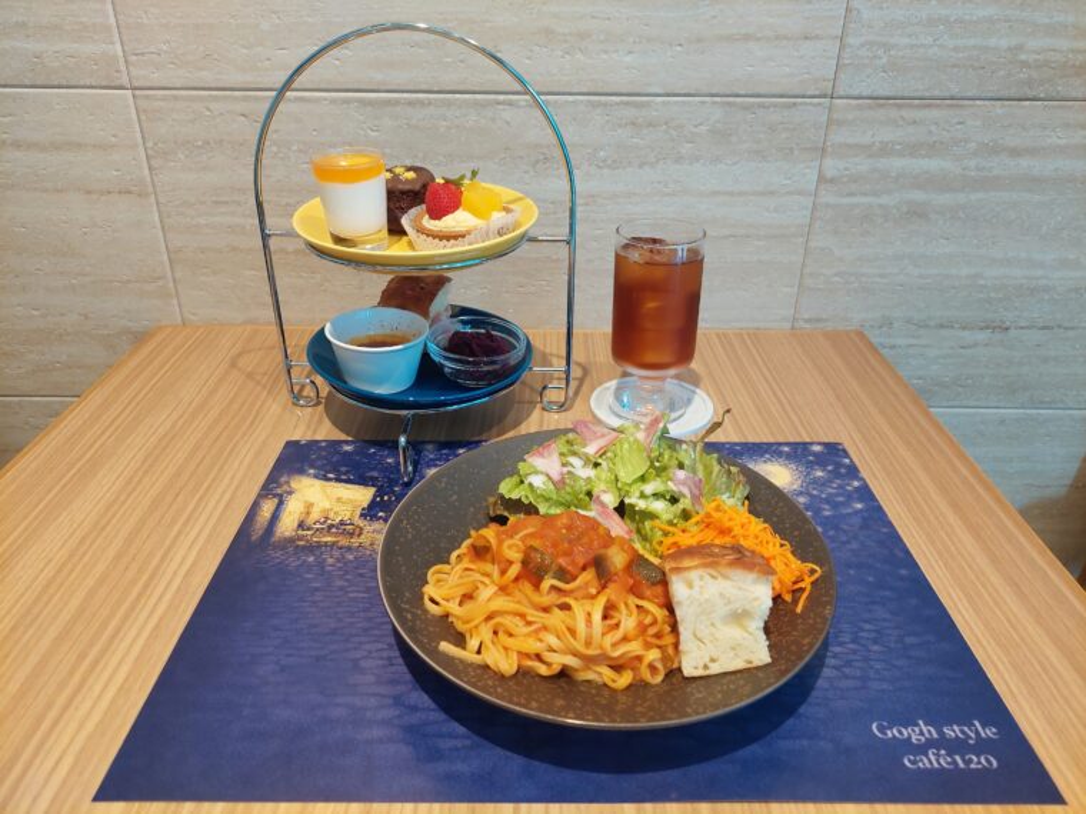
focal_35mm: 24
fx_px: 753
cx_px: 543
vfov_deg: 56.8
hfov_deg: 71.6
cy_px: 407
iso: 100
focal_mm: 5.23
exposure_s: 1/100
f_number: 1.8
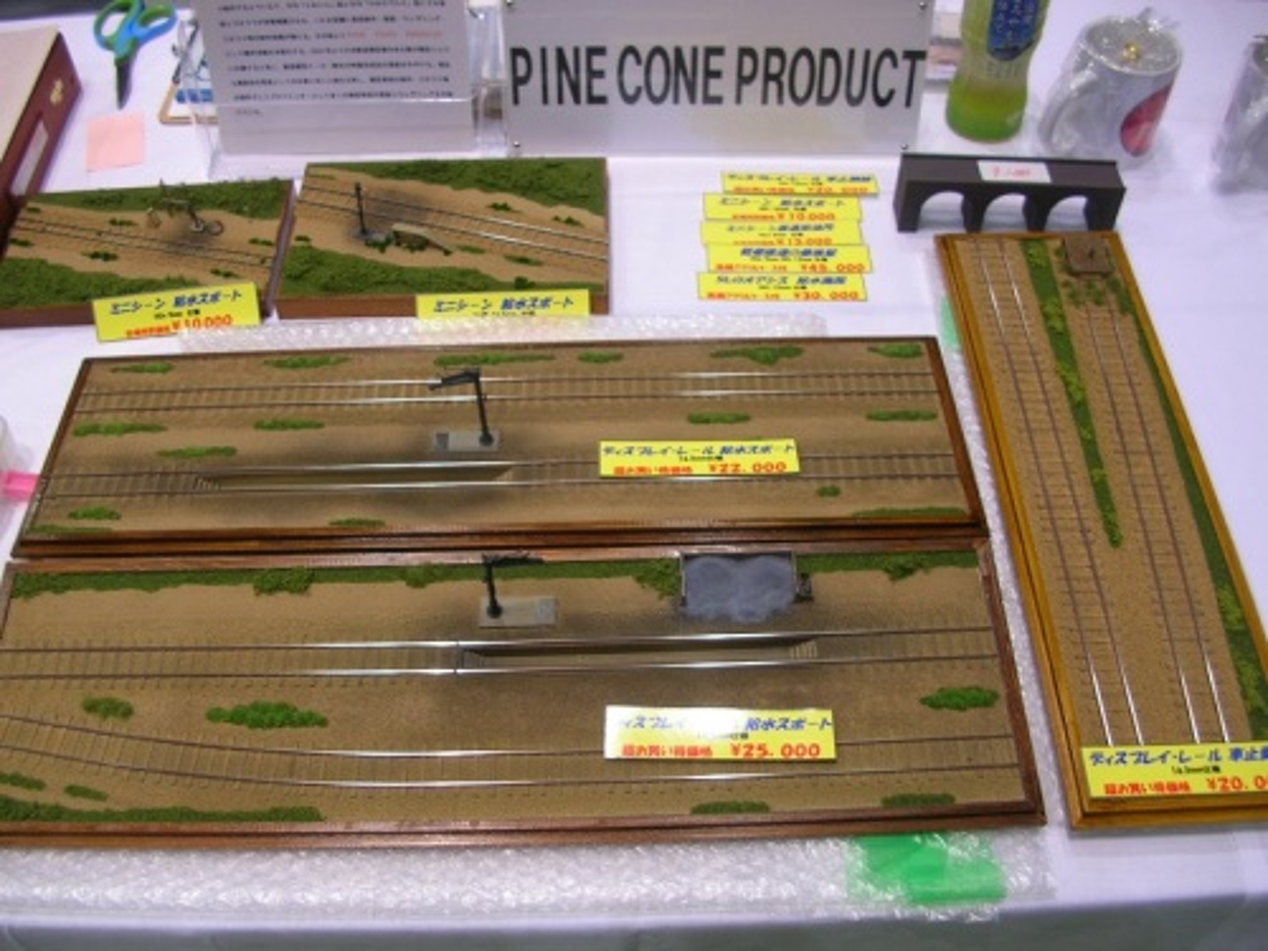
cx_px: 634
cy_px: 476
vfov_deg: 40.7
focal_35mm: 35
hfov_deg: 52.6
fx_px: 1282
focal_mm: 5.8
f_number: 2.8
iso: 50
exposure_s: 1/19.7
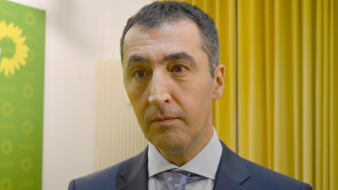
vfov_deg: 19.1
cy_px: 102
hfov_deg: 33.3
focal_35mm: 63
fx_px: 565
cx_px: 163
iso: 800
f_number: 4.2
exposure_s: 1/60
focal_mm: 32
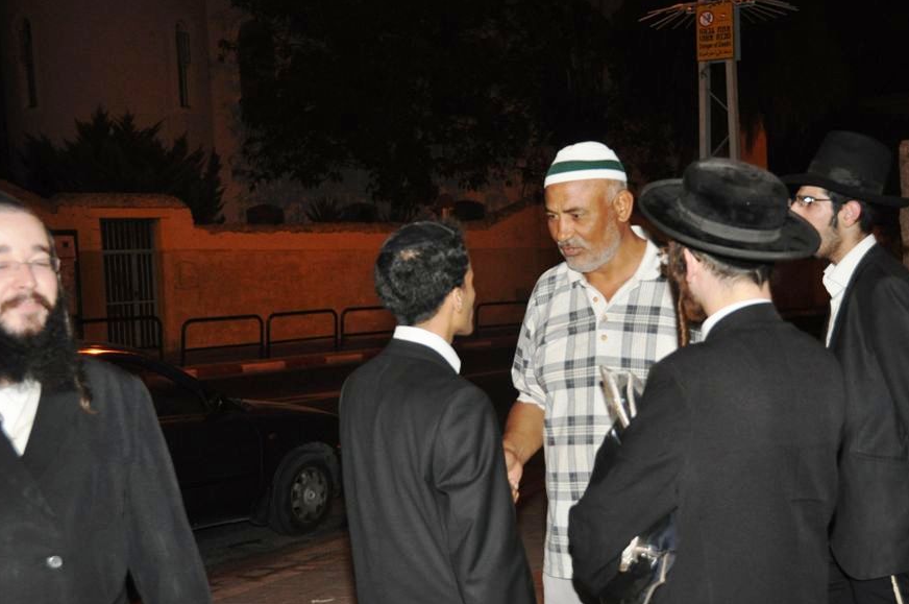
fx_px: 1377
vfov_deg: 24.7
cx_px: 524
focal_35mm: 55
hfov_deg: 36.5
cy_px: 318
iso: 800
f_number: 4
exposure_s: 1/60
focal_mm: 31
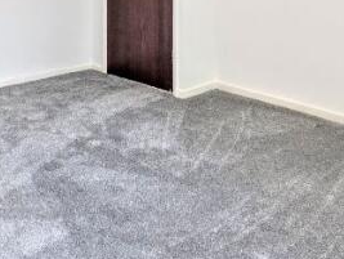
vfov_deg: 25.9
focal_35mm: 46
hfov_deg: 41.2
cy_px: -96
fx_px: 458
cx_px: 160
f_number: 1.7
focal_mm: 2.02
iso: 66
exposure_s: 1/15
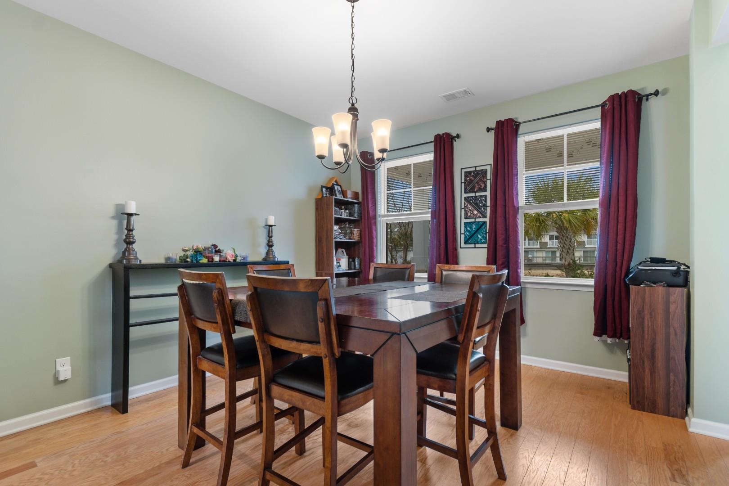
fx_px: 324
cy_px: 243
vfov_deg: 73.7
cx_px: 364
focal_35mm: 16
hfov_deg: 96.7
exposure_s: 1/3
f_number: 4.8
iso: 100
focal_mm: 11
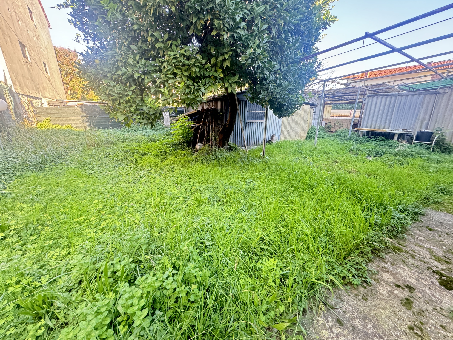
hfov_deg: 102.1
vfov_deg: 85.7
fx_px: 183
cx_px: 226
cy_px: 170
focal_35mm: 14
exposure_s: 1/99
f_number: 2.2
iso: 320
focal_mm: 2.22
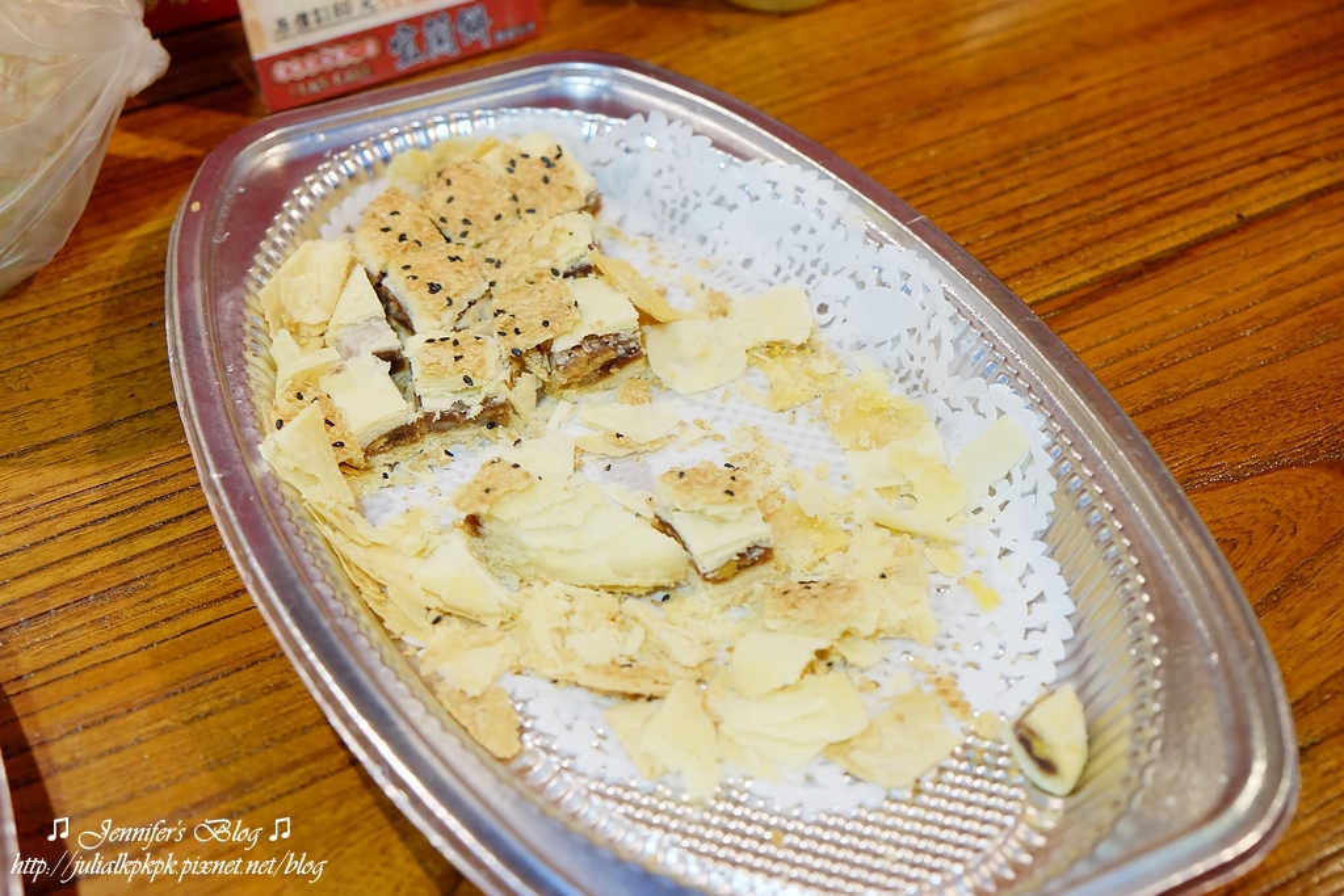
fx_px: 1755
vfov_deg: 28.7
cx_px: 672
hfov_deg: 41.9
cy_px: 448
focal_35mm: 47
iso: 800
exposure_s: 1/50
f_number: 3.6
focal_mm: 31.5
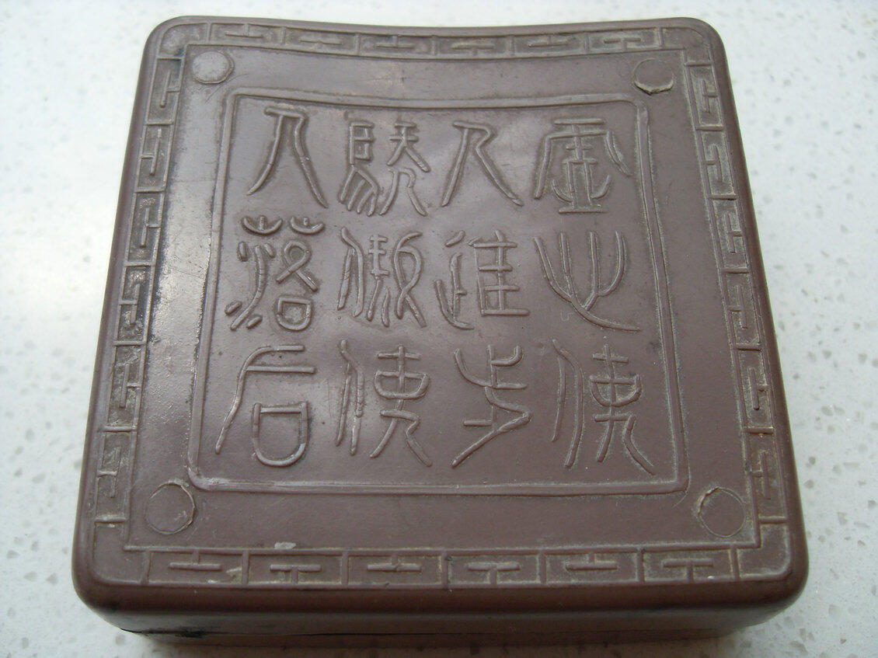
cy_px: 329
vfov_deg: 40.7
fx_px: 888
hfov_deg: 52.6
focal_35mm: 35
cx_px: 439
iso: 80
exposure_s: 1/250
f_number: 2.8
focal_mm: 6.3
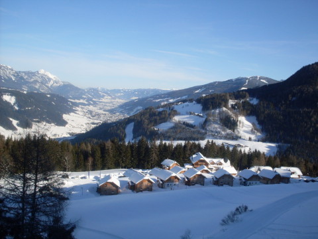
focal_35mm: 38
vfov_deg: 37.7
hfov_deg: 49.0
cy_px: 120
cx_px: 159
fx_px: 349
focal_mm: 6.3
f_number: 8.4
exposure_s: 1/250
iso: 80
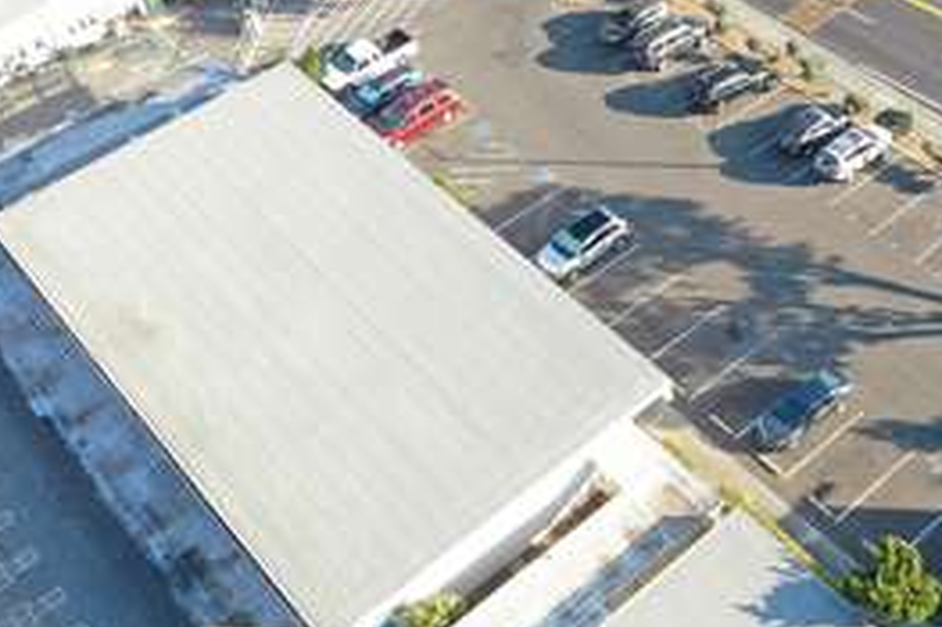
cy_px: 265
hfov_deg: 39.2
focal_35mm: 48
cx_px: 781
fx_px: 1255
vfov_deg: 28.0
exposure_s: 1/120
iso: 100
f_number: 4.5
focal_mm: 10.26
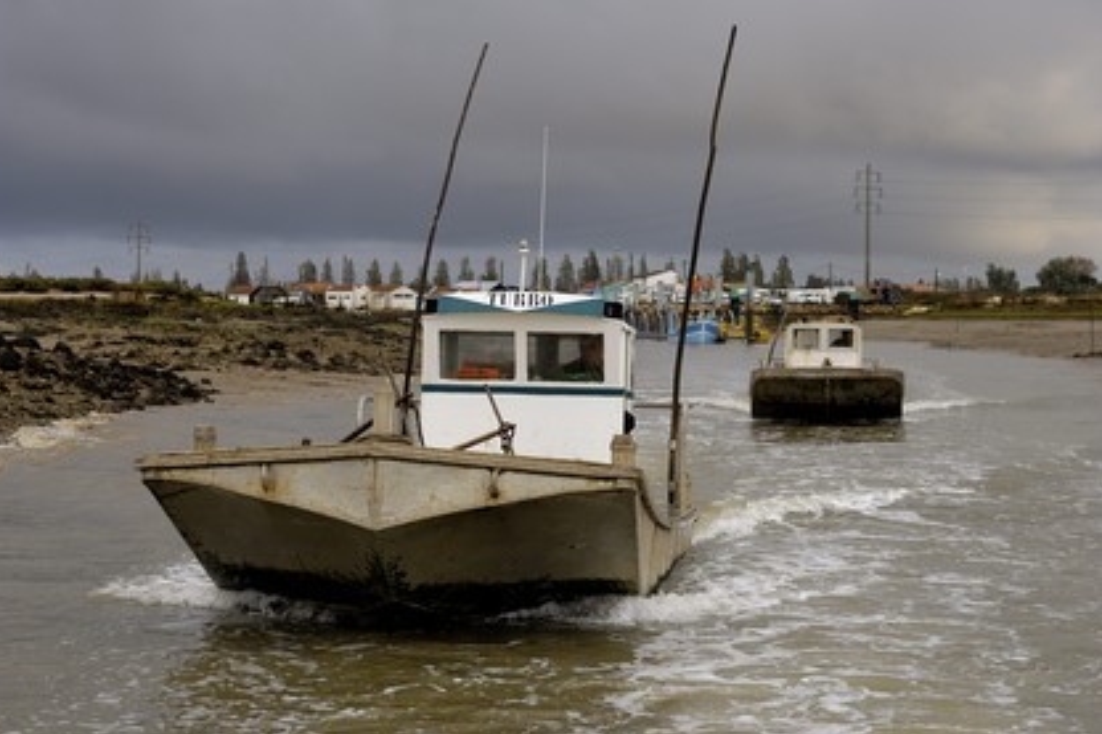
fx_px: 2601
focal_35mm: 85
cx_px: 550
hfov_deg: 23.9
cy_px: 368
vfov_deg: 16.1
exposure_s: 1/160
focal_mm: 56
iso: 100
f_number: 4.5
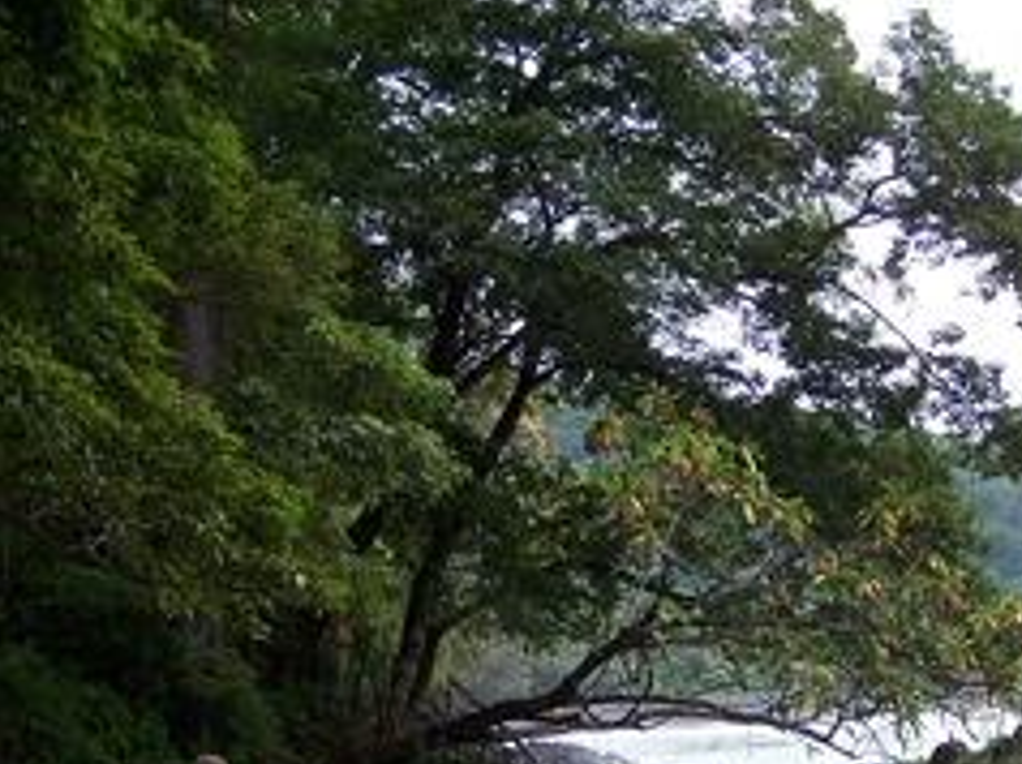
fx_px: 1888
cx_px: 782
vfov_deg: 22.7
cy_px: 571
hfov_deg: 29.8
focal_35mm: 64
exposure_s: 1/180
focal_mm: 6.3
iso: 80
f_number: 2.8
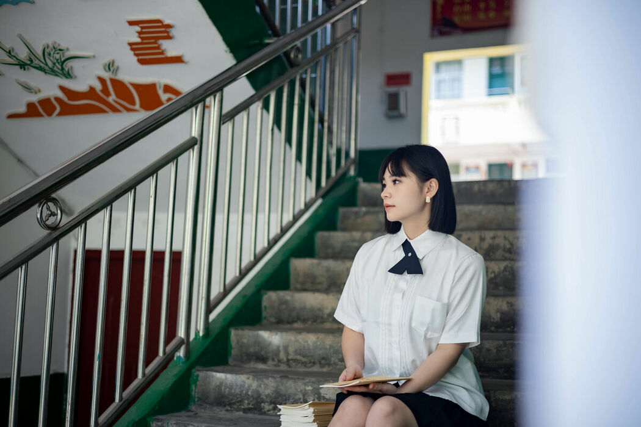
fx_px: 890
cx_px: 320
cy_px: 214
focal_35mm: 50
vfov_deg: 27.0
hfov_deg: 39.6
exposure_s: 1/320
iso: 100
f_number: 1.8
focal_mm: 50
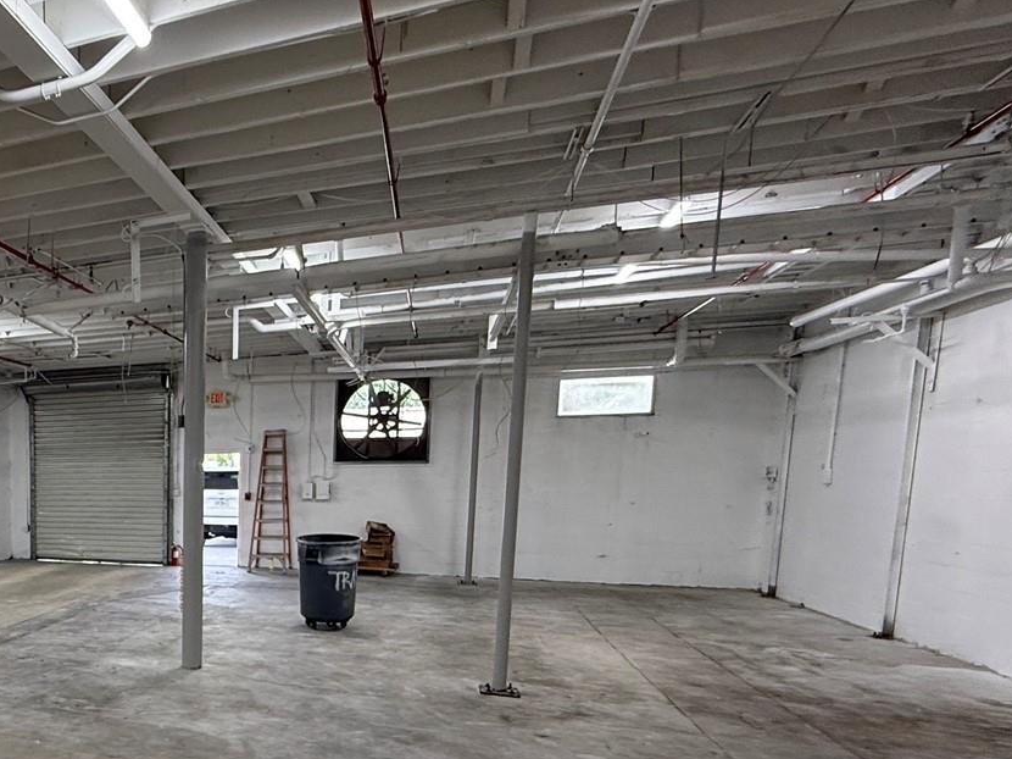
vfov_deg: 49.3
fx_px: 789
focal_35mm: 27
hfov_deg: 55.2
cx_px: 73
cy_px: 571
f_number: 2.2
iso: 200
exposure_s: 1/120
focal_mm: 2.22
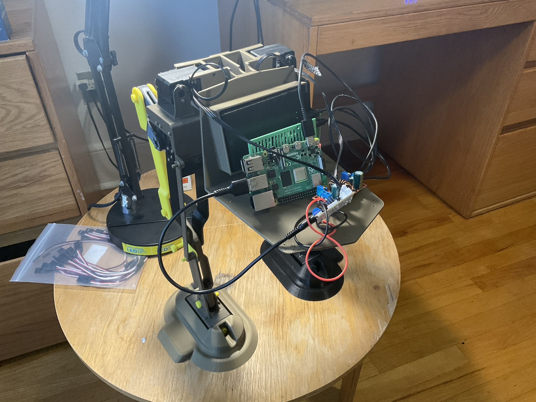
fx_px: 449
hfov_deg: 61.7
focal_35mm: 29
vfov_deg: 48.2
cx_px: 268
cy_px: 201
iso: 200
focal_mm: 3
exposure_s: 1/60
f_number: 1.8
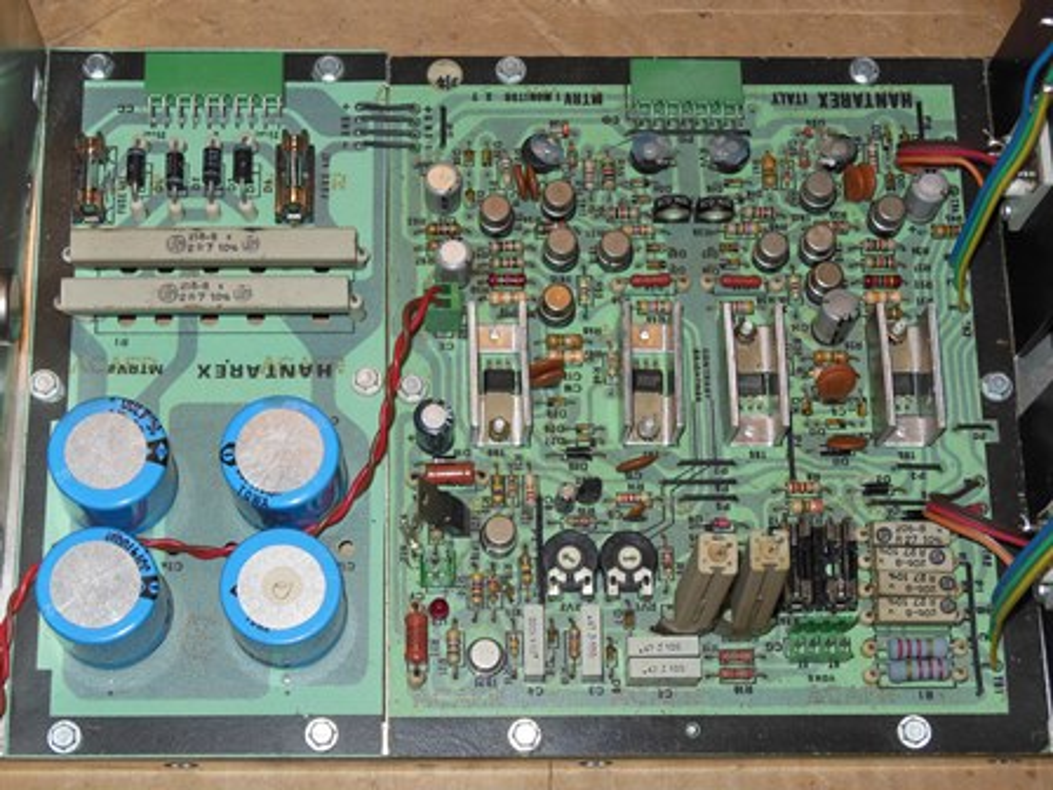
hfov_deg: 29.4
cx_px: 526
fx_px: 2008
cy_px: 395
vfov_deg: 22.3
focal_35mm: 66
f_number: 4.3
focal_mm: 11.7
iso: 125
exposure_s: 1/60
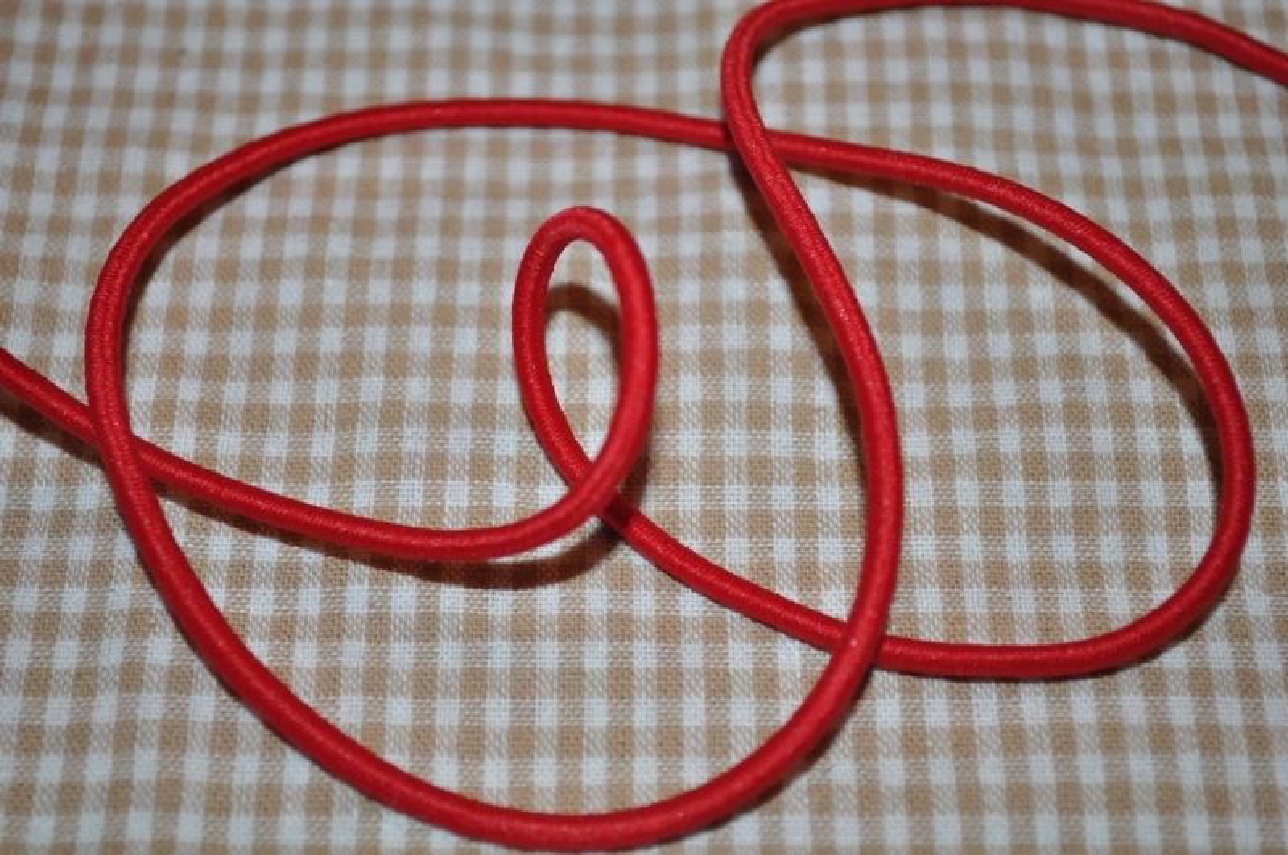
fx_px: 2358
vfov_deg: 20.6
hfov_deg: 30.6
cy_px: 428
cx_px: 644
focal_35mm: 66
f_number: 5.3
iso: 200
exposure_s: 1/60
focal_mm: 44
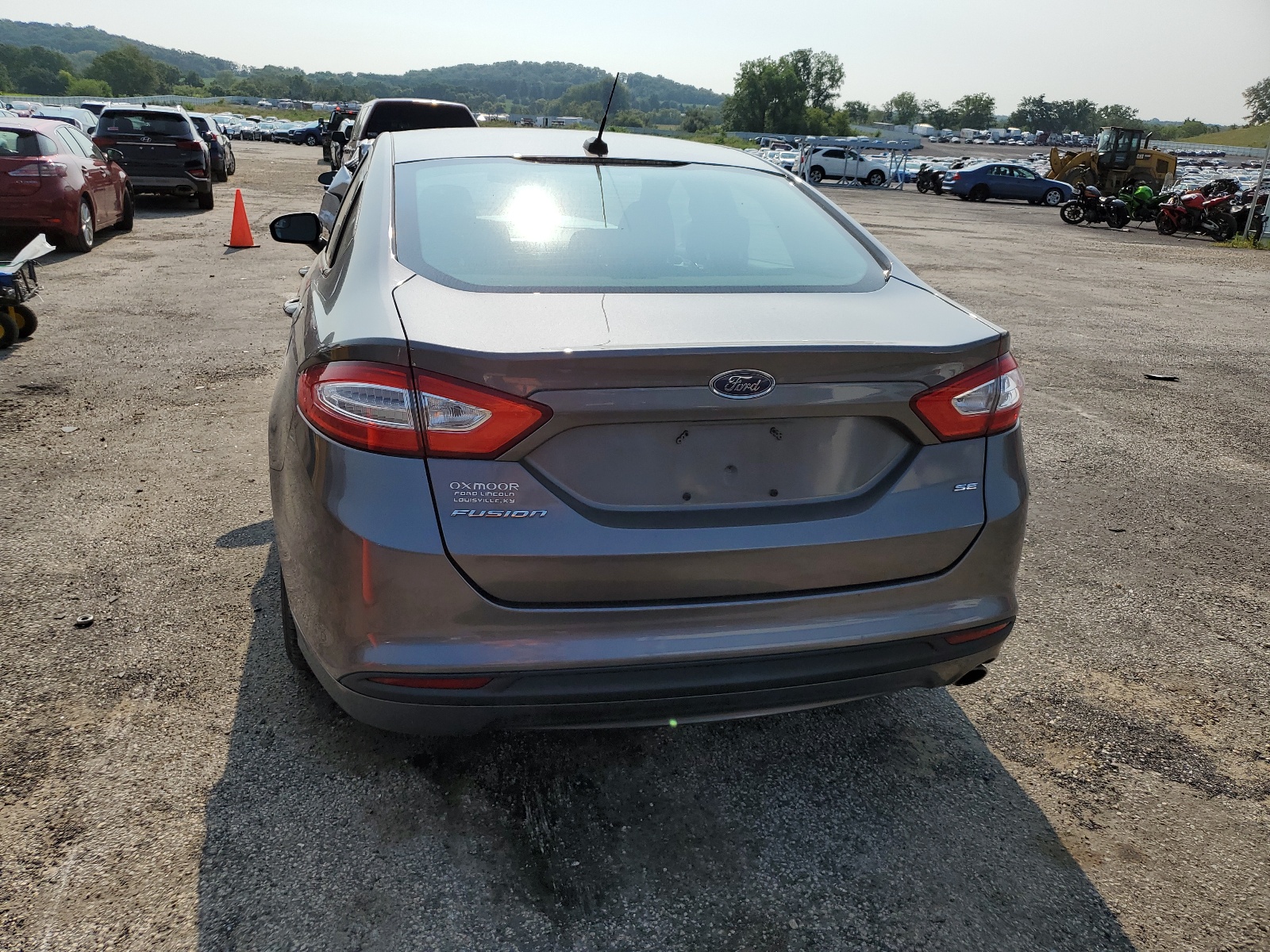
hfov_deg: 67.3
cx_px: 635
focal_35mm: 26
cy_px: 476
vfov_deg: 53.1
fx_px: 954
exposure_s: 1/5000
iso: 50
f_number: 1.5
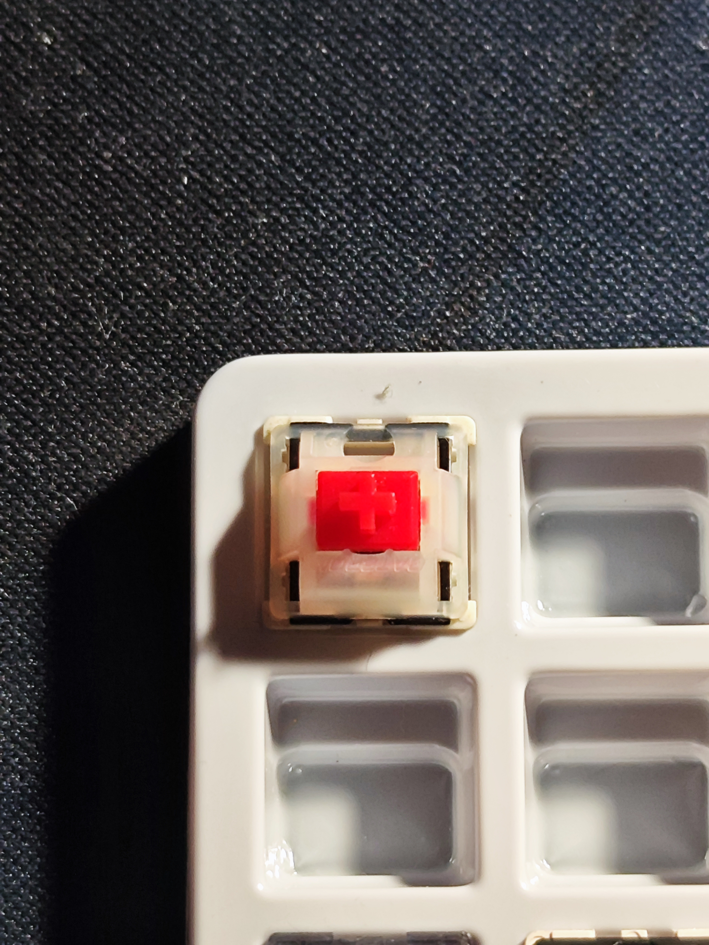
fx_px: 628
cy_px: 472
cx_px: 354
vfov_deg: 73.9
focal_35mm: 23
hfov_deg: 58.9
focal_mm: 7.01
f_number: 1.69
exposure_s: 1/50
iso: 753
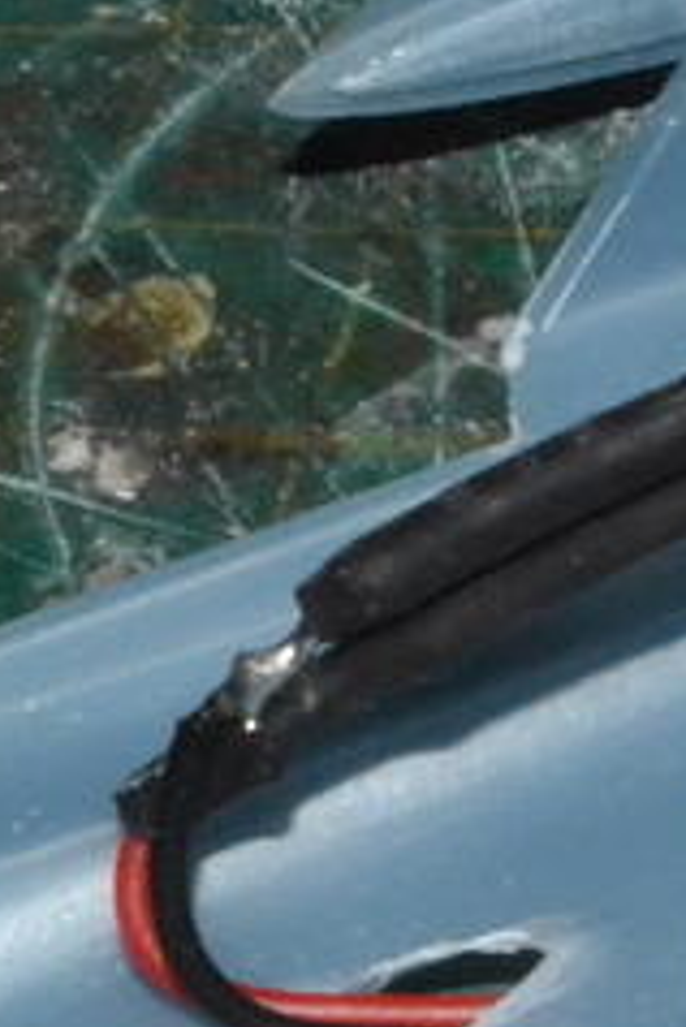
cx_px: 1532
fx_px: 8191
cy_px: 436
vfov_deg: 7.2
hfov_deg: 4.7
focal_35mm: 287
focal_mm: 38
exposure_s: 1/60
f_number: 32
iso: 3200
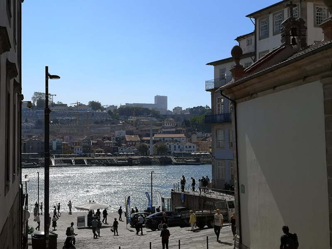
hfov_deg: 39.7
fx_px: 460
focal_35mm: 48
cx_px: 166
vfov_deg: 30.3
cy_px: 124
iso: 50
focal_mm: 3.95
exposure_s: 1/4464
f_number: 1.8
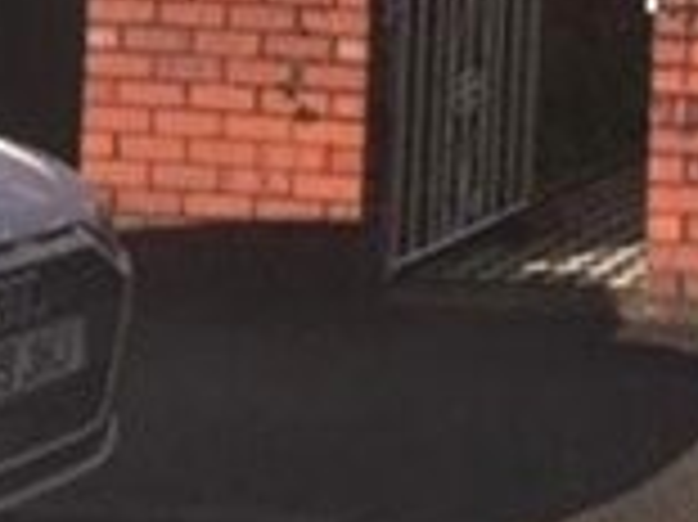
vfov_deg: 10.4
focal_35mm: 131
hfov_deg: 13.7
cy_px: -511
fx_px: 2639
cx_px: 1184
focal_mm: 4.15
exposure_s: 1/3497
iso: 25
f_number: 2.2
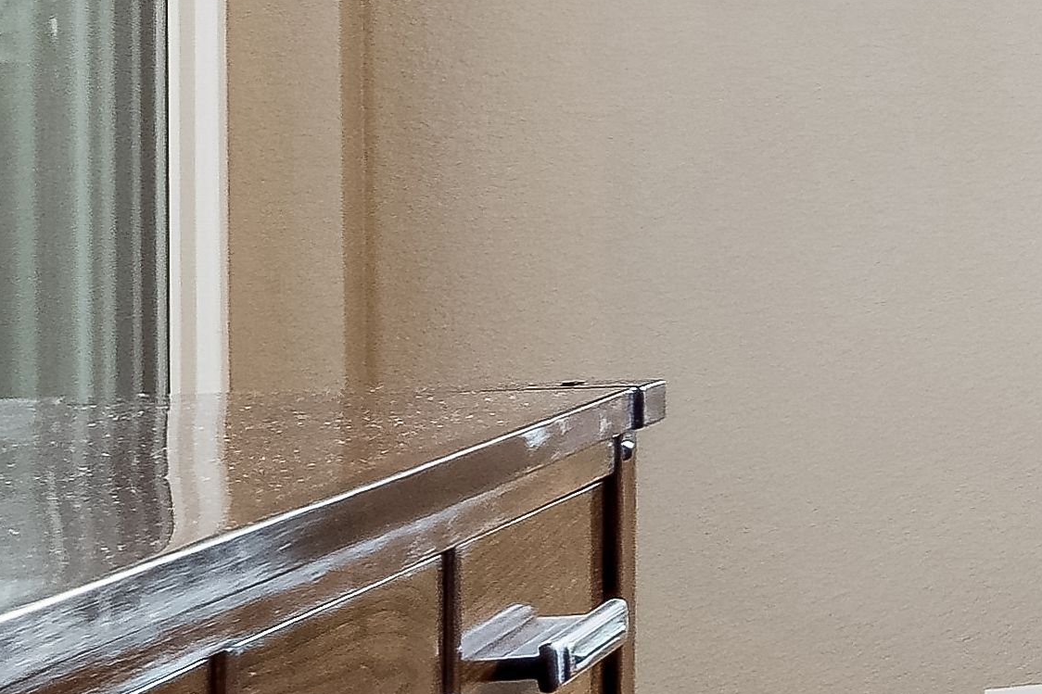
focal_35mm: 123
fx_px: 3559
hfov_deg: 8.6
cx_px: 3987
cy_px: 135
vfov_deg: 11.1
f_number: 11
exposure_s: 1/15
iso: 500
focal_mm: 16
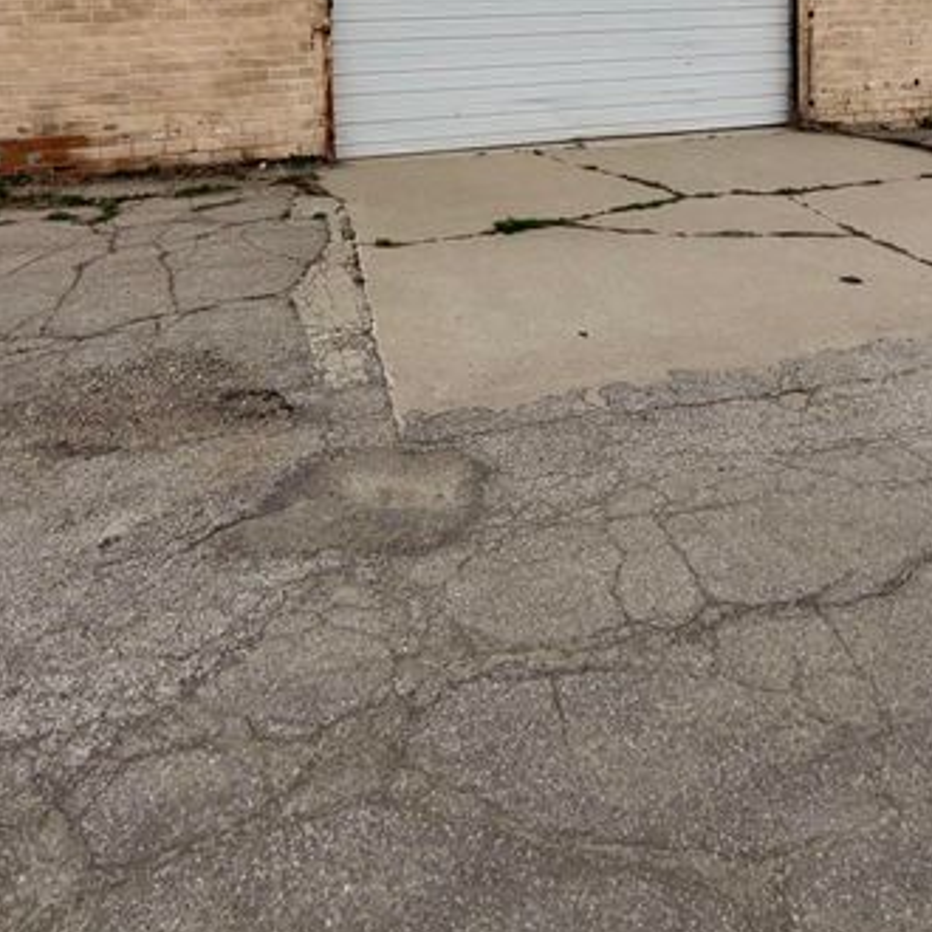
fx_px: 762
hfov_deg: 62.9
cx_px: 474
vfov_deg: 52.4
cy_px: 38
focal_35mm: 25
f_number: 2.2
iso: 16
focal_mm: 2.22
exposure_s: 1/770
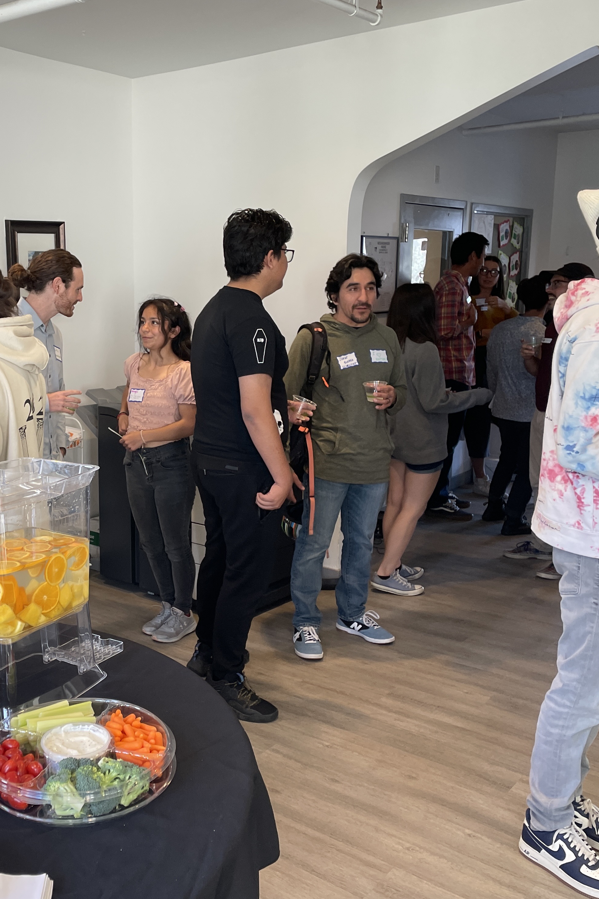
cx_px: 120
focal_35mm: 37
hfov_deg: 34.8
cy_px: 444
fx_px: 923
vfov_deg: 51.9
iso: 125
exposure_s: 1/120
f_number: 1.6
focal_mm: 4.2
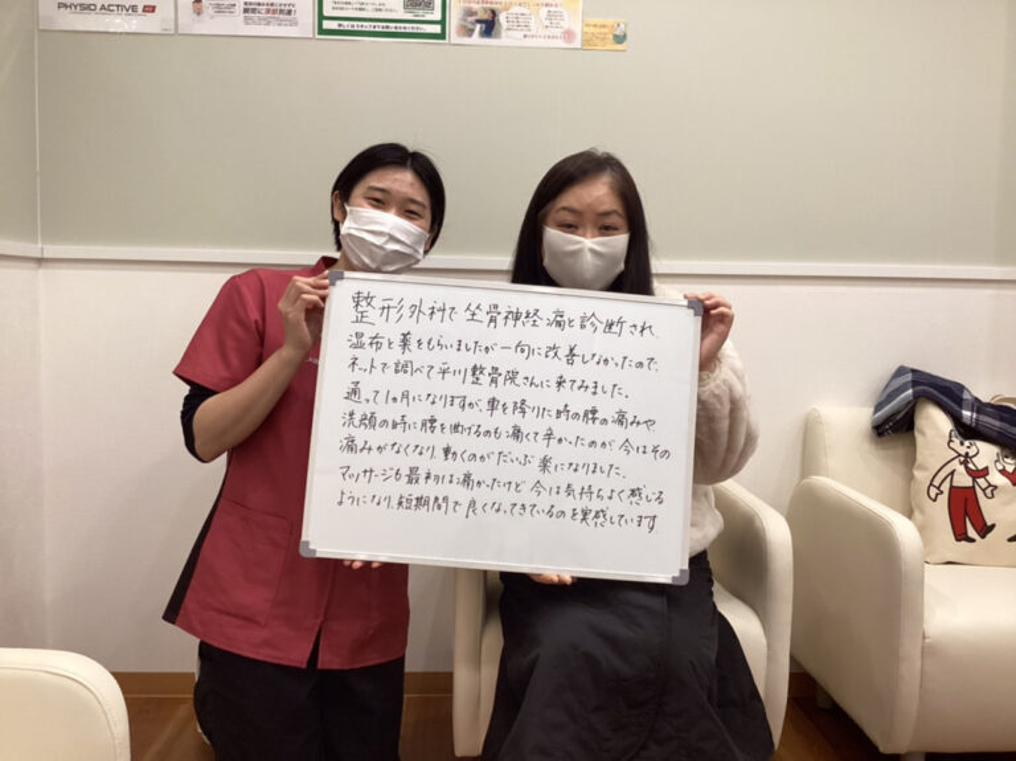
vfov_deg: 45.4
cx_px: 508
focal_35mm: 31
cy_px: 380
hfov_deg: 58.4
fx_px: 909
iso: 100
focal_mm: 3.3
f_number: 2.4
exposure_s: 1/50
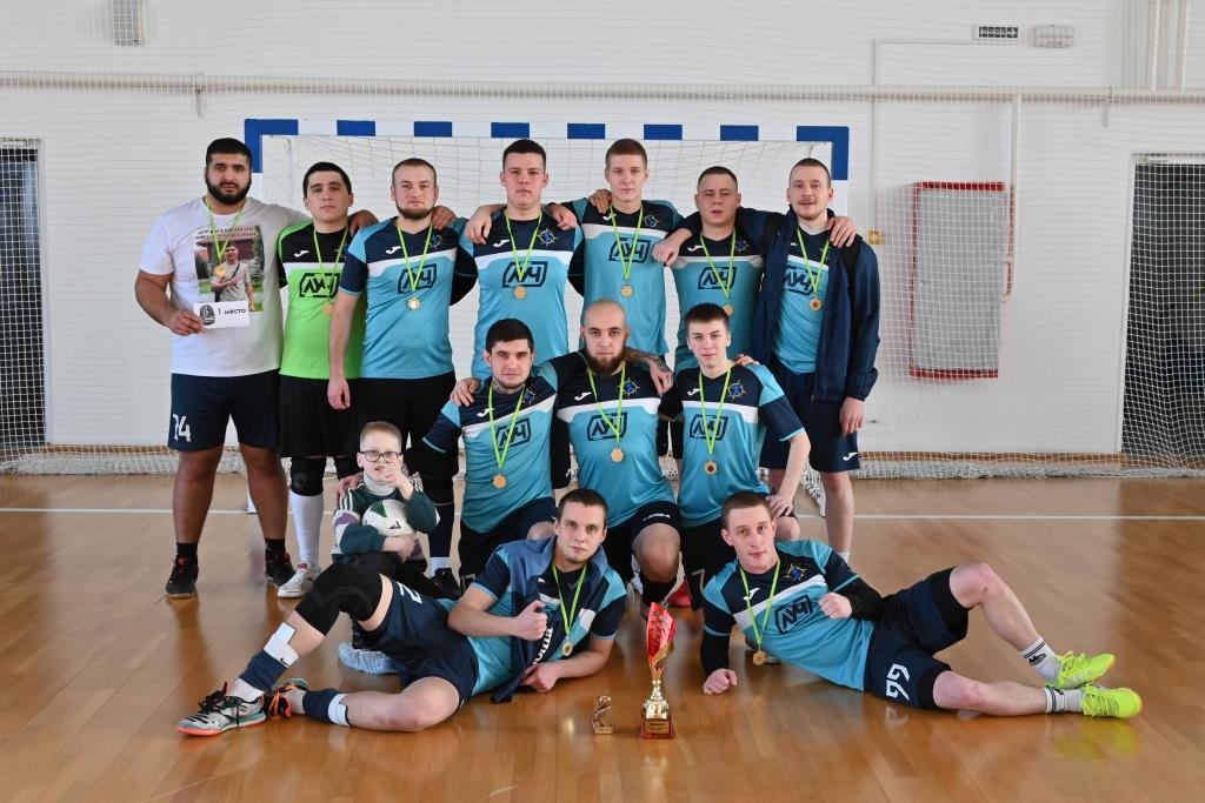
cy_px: 402
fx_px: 1506
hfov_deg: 43.6
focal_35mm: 45
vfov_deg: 29.9
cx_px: 602
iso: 800
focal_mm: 30
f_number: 6.3
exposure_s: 1/160
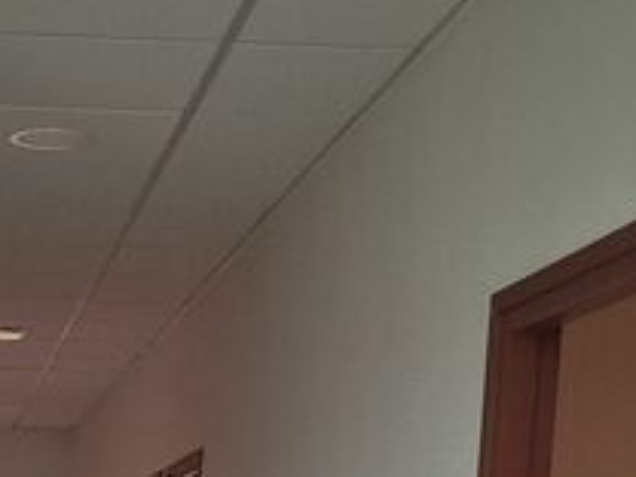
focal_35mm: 106
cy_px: 786
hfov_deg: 17.9
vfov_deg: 13.0
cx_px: -61
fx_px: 1948
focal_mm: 5.54
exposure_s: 1/33
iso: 250
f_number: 1.8
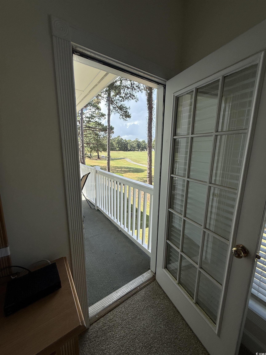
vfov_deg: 102.1
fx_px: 143
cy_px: 178
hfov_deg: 85.7
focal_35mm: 14
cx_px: 133
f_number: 2.2
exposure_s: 1/760
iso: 64
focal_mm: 2.22
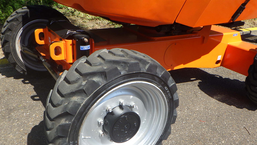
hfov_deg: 59.5
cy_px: 101
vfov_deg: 35.2
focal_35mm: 33
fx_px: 225
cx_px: 127
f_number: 4.2
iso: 125
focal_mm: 5
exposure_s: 1/640
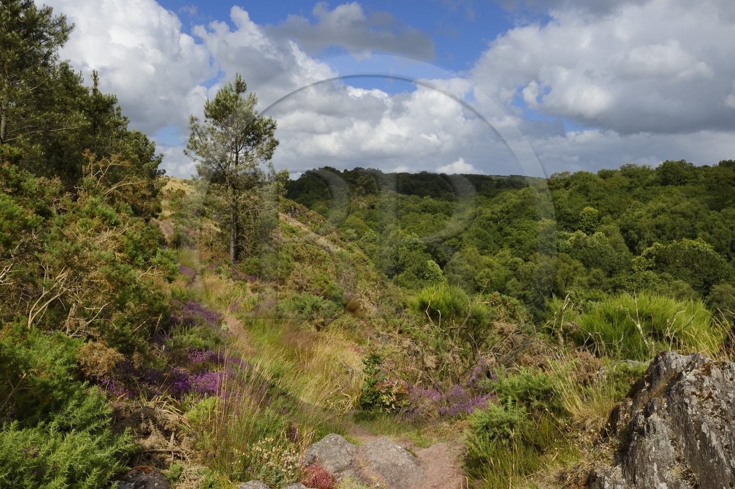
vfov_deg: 53.1
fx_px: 490
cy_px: 244
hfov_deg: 73.8
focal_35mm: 24
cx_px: 368
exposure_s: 1/160
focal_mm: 24
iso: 200
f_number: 18
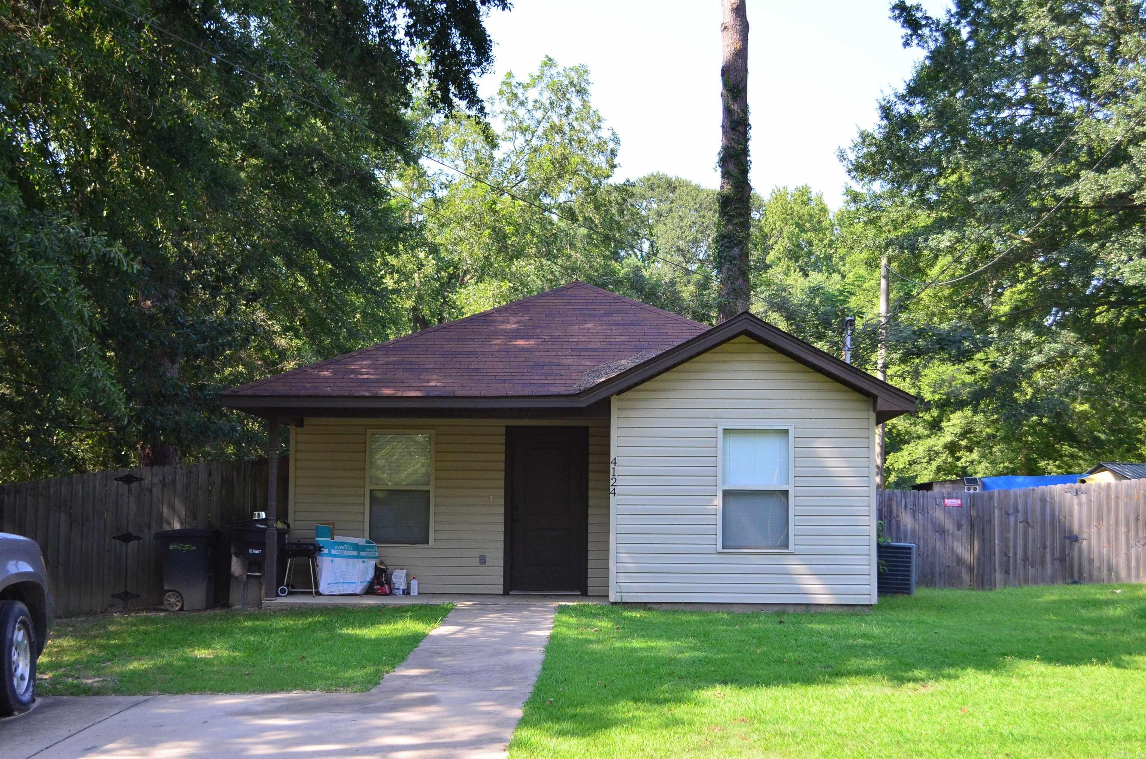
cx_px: 573
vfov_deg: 27.9
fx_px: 1525
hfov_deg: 41.2
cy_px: 380
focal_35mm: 48
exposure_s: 1/640
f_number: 5
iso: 500
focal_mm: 32
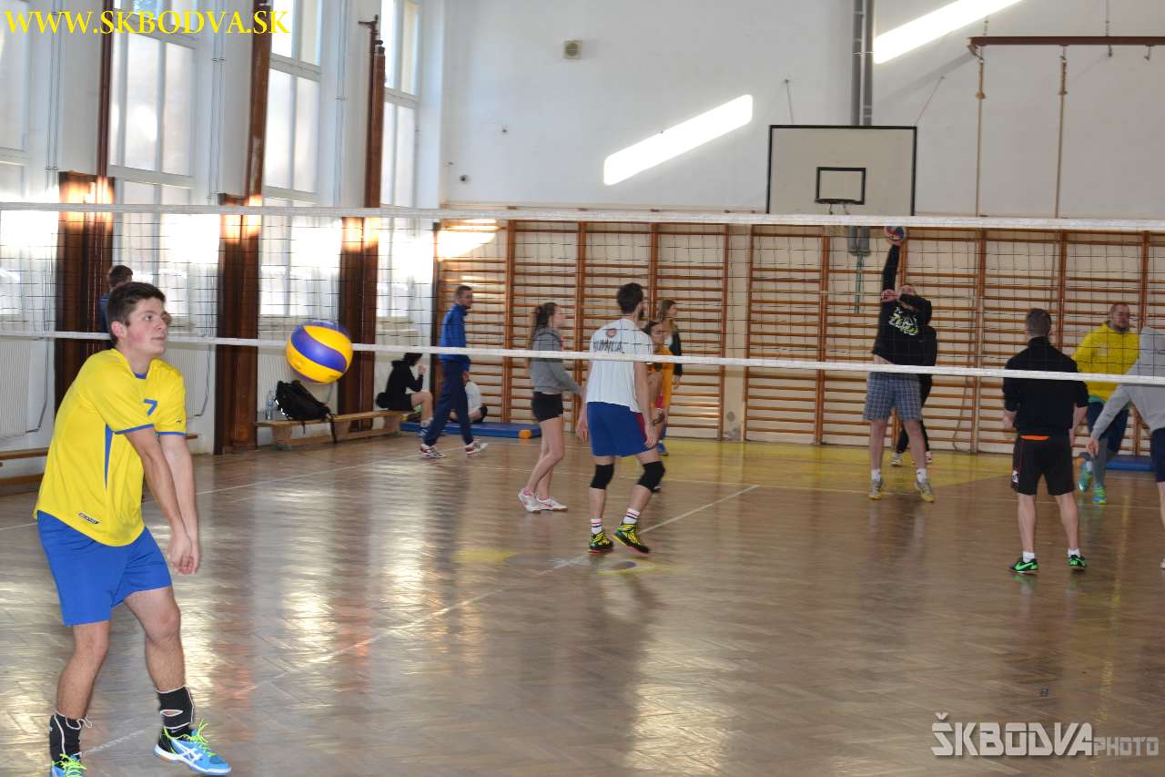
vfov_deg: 25.7
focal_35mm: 52
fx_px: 1699
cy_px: 388
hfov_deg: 37.9
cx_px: 582
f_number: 5
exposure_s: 1/100
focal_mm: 35
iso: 400
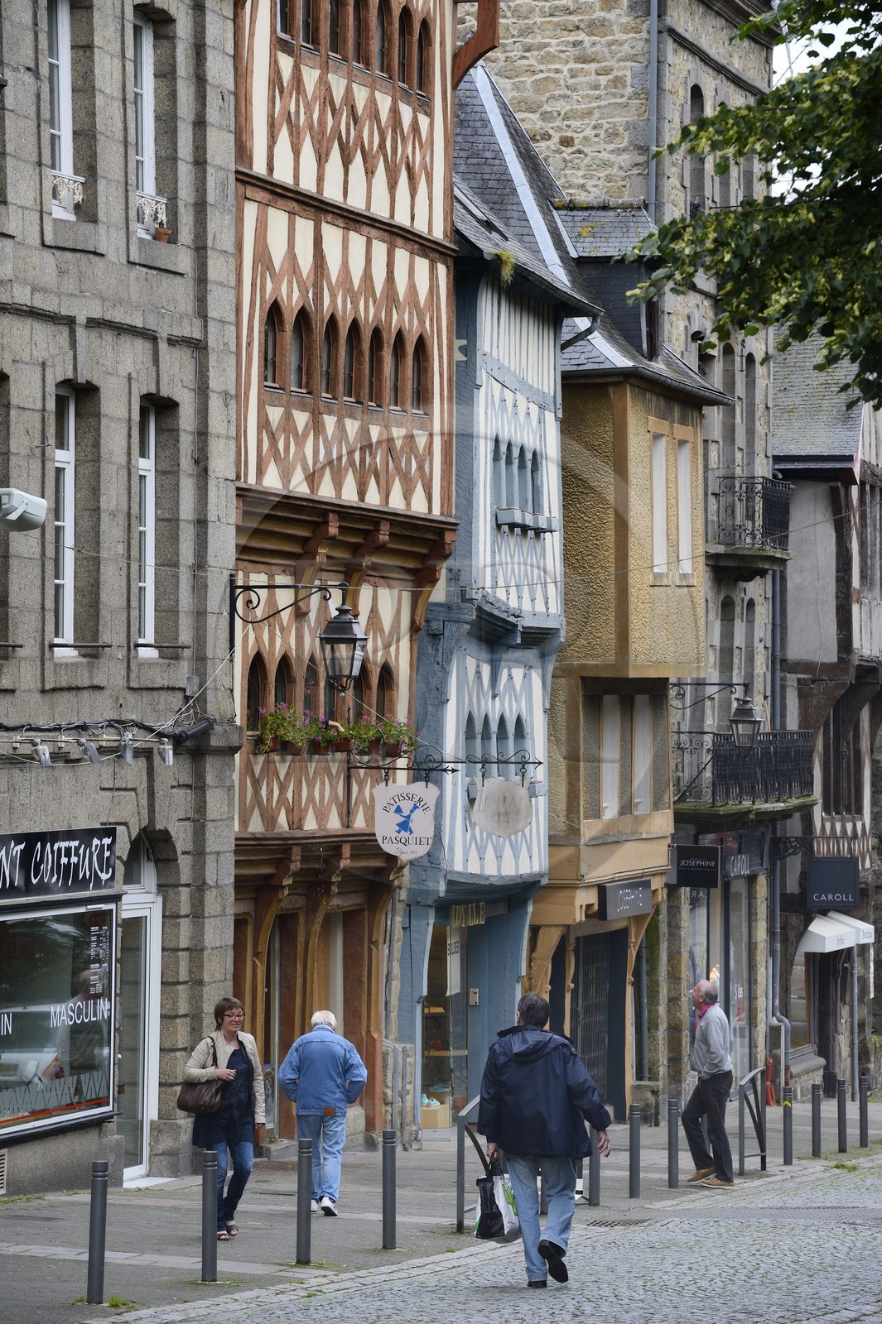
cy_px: 662
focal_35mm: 155
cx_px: 441
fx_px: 5702
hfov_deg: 8.8
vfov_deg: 13.3
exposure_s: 1/200
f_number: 9
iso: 400
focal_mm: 155
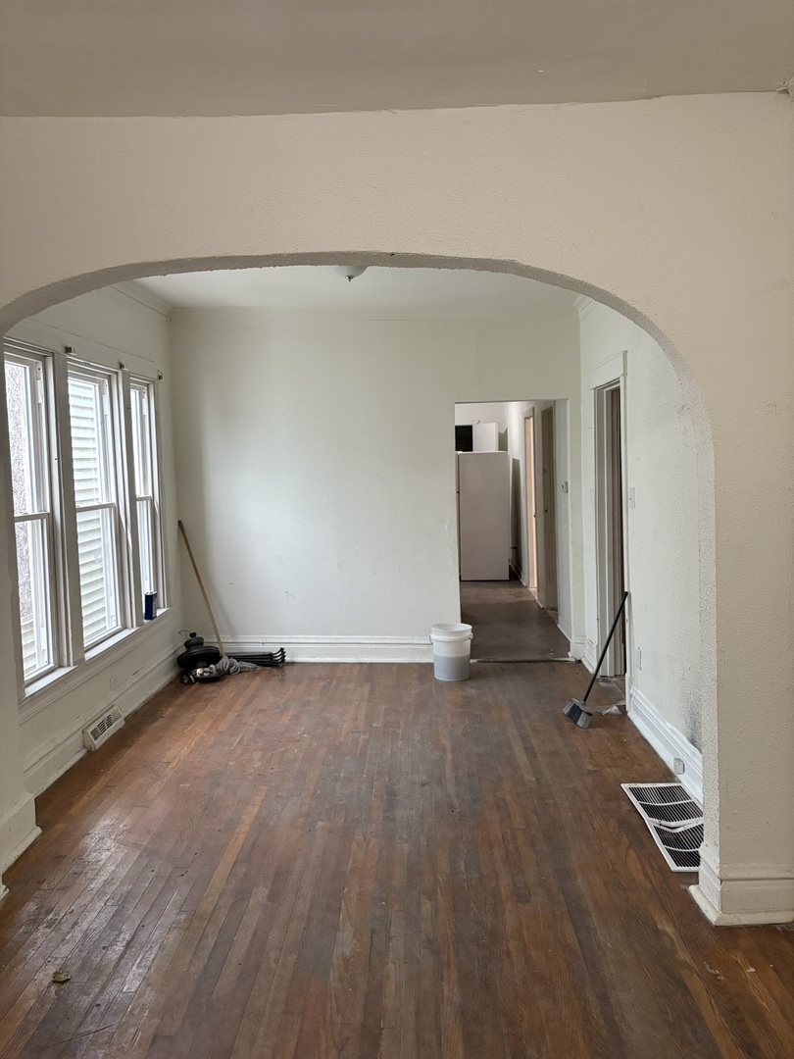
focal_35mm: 26
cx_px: 397
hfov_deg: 53.1
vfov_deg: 67.3
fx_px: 795
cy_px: 530
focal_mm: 5.96
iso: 400
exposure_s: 1/60
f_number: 1.6
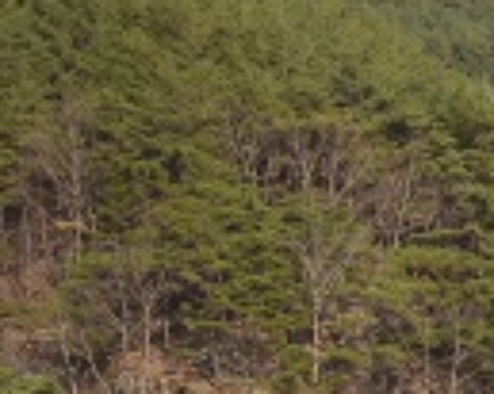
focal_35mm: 177
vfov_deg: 8.5
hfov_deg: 9.9
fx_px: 2586
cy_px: 601
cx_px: 1088
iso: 2000
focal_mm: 38
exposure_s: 1/800
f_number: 14
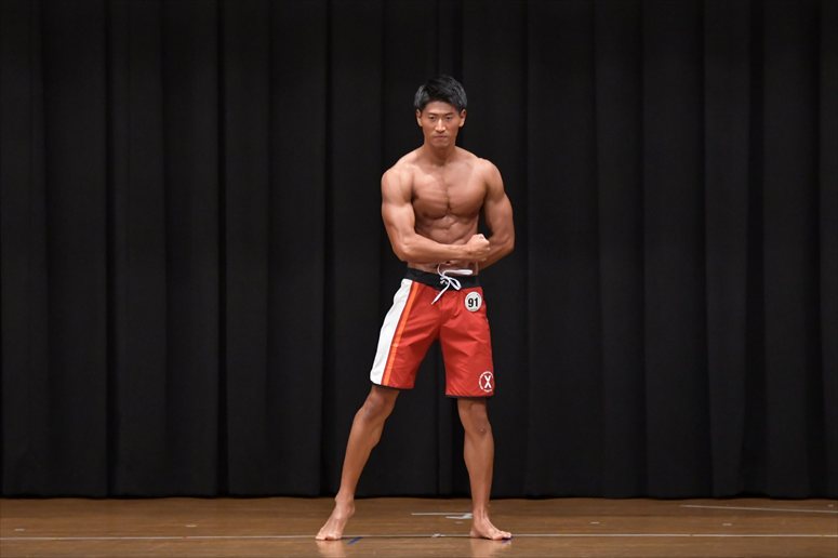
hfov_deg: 9.5
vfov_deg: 6.3
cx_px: 419
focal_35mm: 217
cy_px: 279
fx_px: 5049
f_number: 5.6
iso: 6400
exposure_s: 1/400
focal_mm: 145
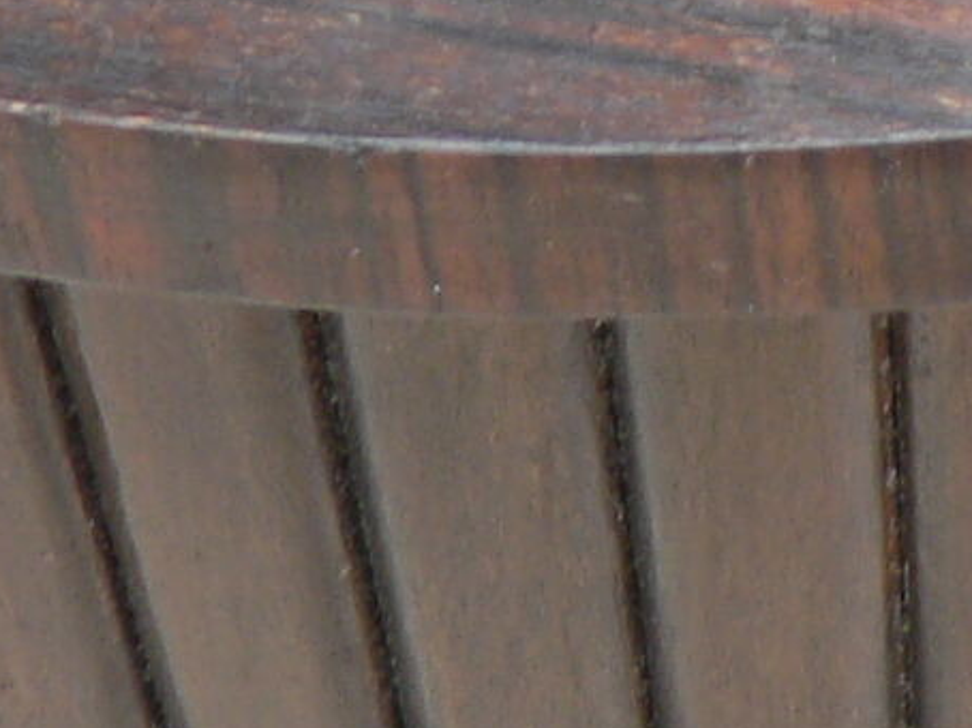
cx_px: 1075
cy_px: -1315
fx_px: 5697
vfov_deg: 6.7
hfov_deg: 9.6
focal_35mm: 203
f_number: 2.8
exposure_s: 1/60
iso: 80
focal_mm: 6
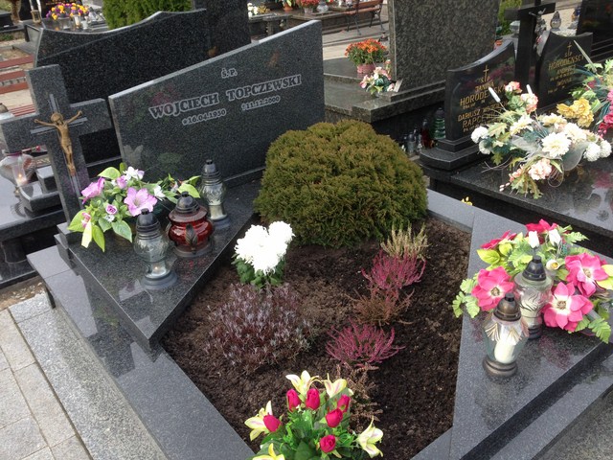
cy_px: 230
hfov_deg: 55.4
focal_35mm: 33
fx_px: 584
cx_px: 306
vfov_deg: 42.9
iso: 50
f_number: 2.4
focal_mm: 4.12
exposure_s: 1/135
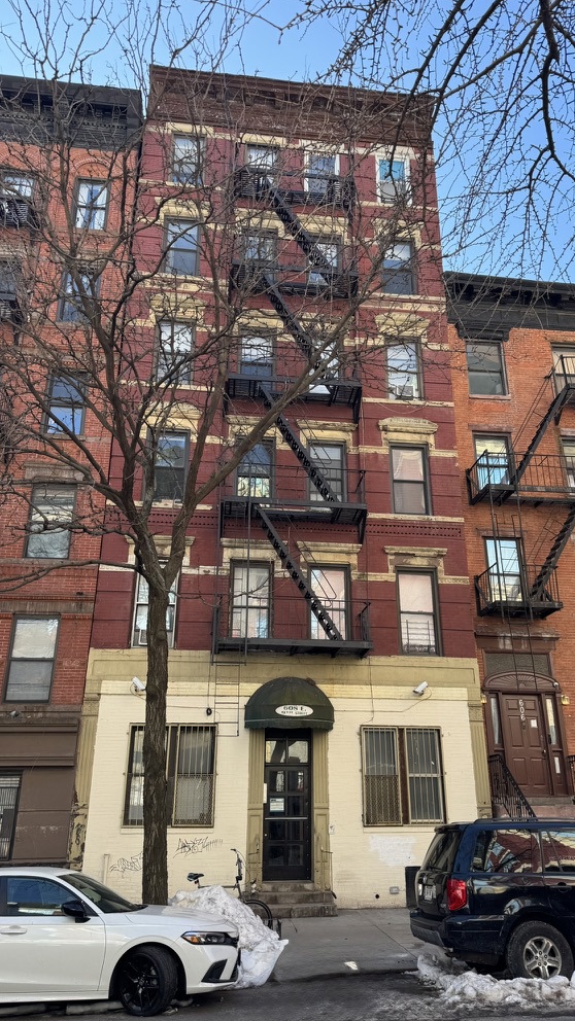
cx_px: 313
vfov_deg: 69.9
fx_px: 732
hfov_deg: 42.9
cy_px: 506
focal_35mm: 27
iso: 80
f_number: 1.78
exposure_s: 1/730
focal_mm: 6.76
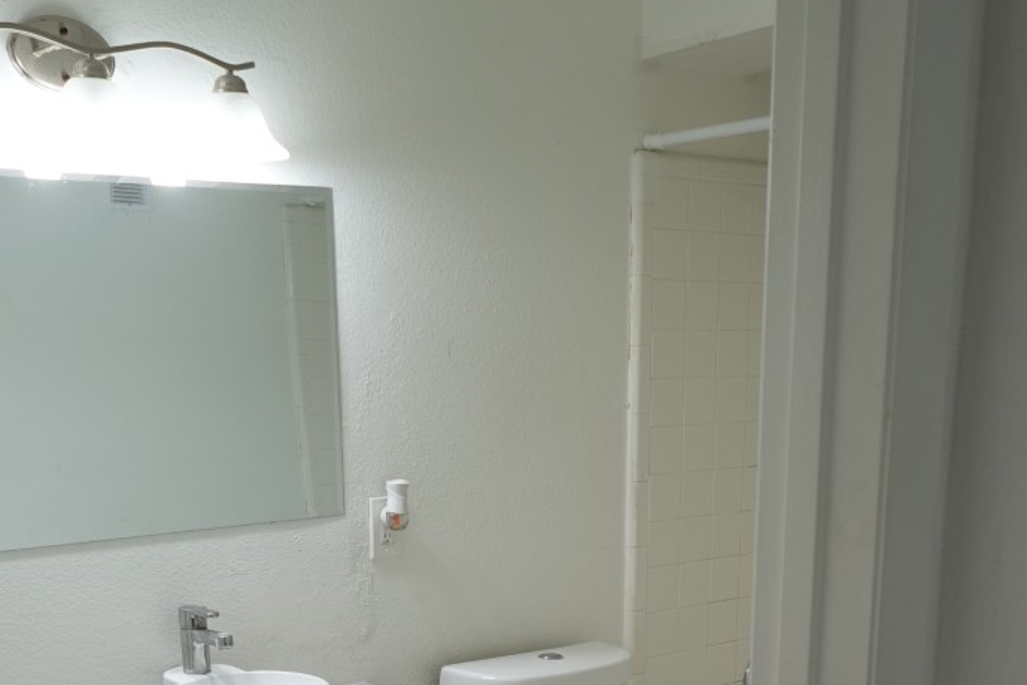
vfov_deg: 26.8
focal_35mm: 47
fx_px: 1341
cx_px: 450
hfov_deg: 41.8
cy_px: 715
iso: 125
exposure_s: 1/200
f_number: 2
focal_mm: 7.6
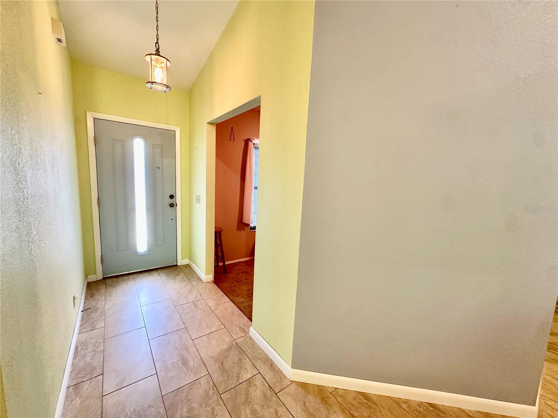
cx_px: 279
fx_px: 226
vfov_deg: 85.7
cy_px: 209
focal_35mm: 14
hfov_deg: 102.1
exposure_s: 1/60
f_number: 2.2
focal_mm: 2.22
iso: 250
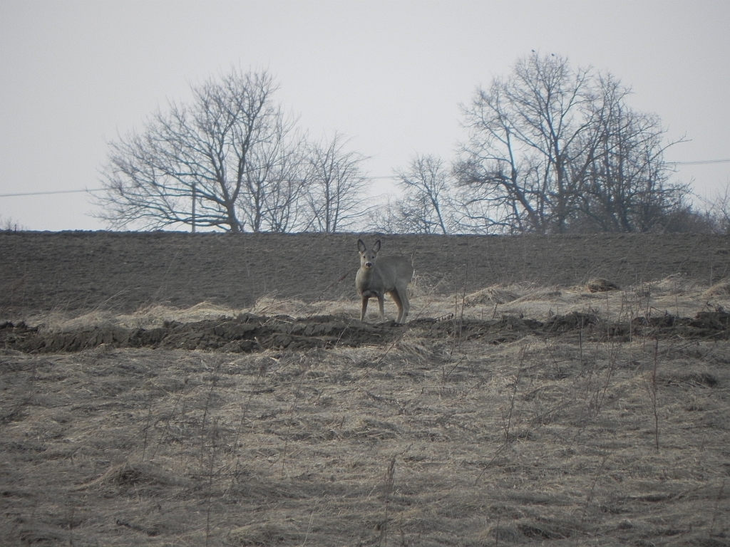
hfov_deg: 2.9
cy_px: 274
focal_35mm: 678
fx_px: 14298
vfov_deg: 2.2
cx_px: 365
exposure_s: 1/146
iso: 160
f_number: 5
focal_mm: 120
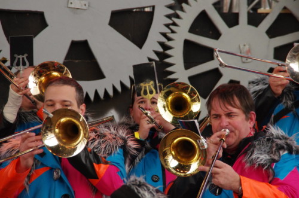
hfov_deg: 6.9
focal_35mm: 300
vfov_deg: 4.6
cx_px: 150
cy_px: 99
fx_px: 2486
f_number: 8
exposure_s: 1/250
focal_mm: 200
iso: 3200
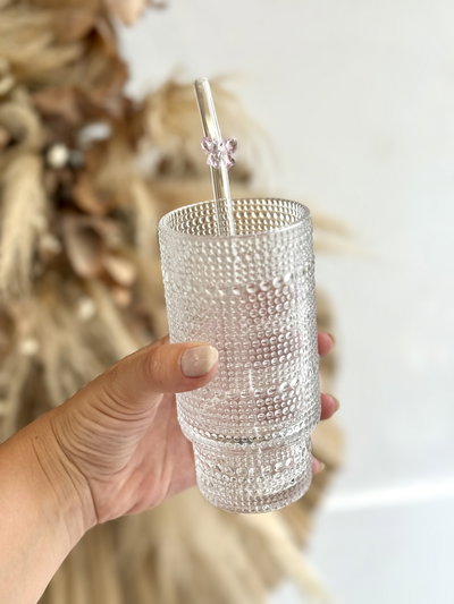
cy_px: 302
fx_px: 839
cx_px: 227
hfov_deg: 30.3
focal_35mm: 48
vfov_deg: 39.6
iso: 64
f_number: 1.78
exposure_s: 1/121
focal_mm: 6.76
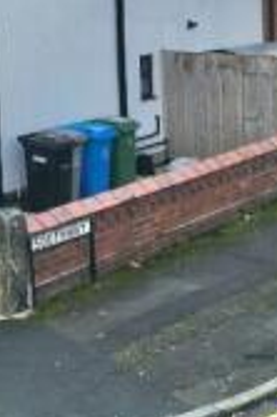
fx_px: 1006
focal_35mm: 87
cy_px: -61
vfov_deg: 21.9
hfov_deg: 14.8
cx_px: -116
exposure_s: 1/6400
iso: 110
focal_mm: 6.72
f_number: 1.7
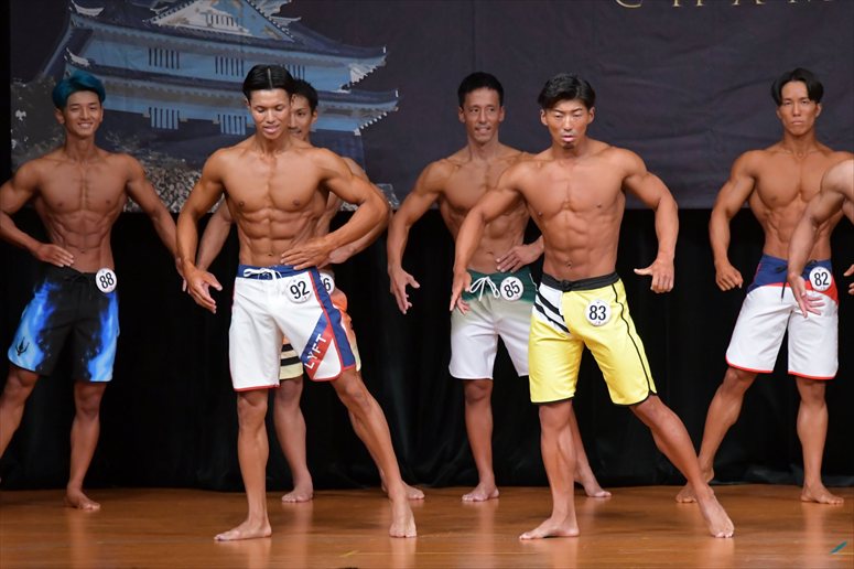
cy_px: 284
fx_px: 6758
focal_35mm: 285
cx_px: 427
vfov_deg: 4.8
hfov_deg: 7.2
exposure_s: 1/400
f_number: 5.6
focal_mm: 190
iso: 5000
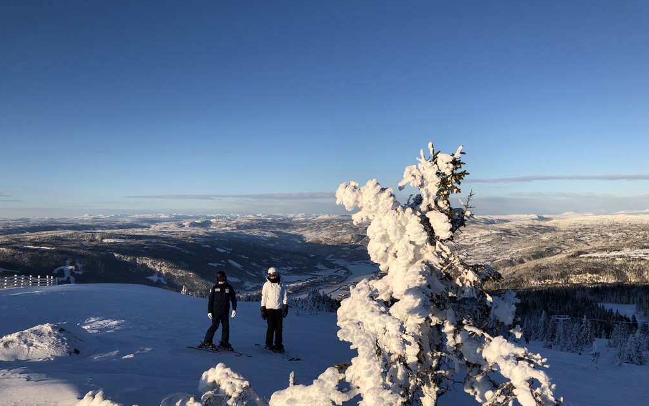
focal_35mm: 30
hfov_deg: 62.9
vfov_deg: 41.7
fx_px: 531
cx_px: 325
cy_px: 237
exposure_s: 1/1845
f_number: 1.8
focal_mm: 4
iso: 20
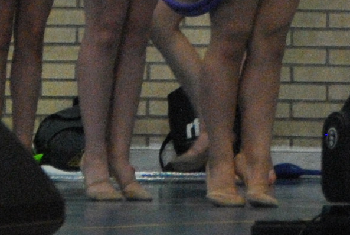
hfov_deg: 2.8
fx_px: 7147
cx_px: 591
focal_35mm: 734
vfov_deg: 1.9
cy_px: -97
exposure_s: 1/200
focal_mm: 75
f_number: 5.3
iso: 800
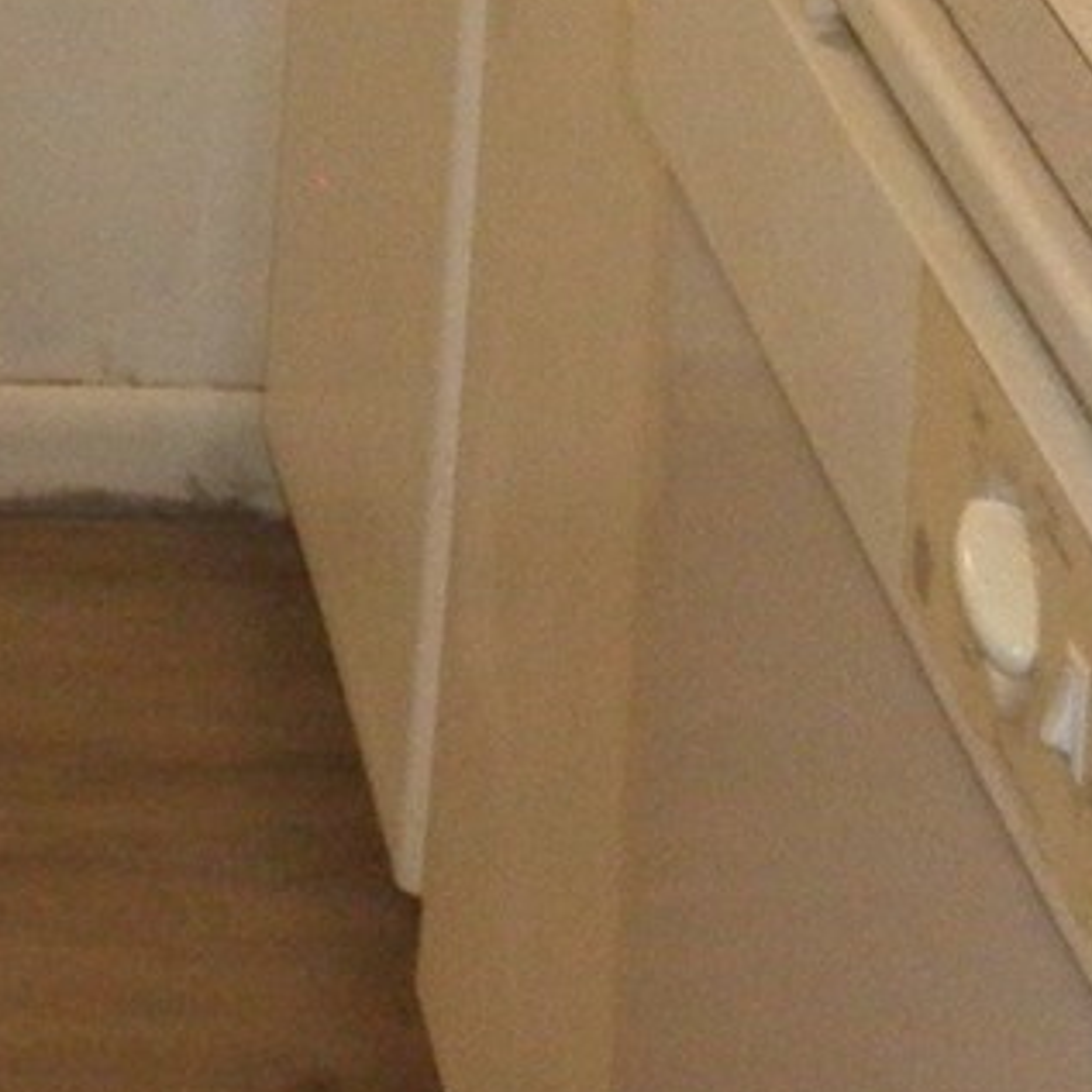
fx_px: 5710
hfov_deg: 10.4
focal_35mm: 160
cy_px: -1340
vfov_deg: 9.9
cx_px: -751
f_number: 3
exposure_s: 1/30
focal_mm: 5
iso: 200
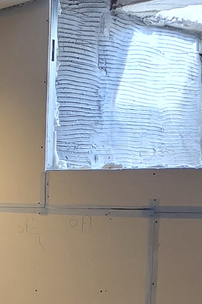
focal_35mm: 74
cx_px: -147
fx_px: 623
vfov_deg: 26.4
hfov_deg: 16.0
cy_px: 276
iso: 160
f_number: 1.9
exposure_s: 1/50
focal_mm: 2.2
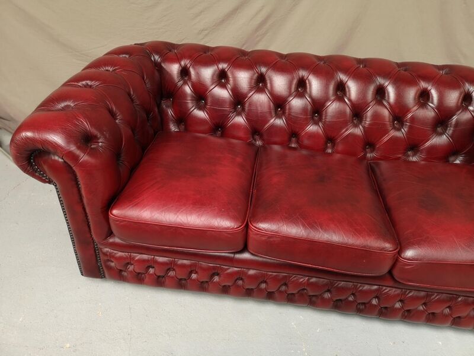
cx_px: 237
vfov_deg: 51.4
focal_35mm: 27
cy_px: 178
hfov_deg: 65.3
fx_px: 370
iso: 100
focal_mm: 3.95
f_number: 1.8
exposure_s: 1/50
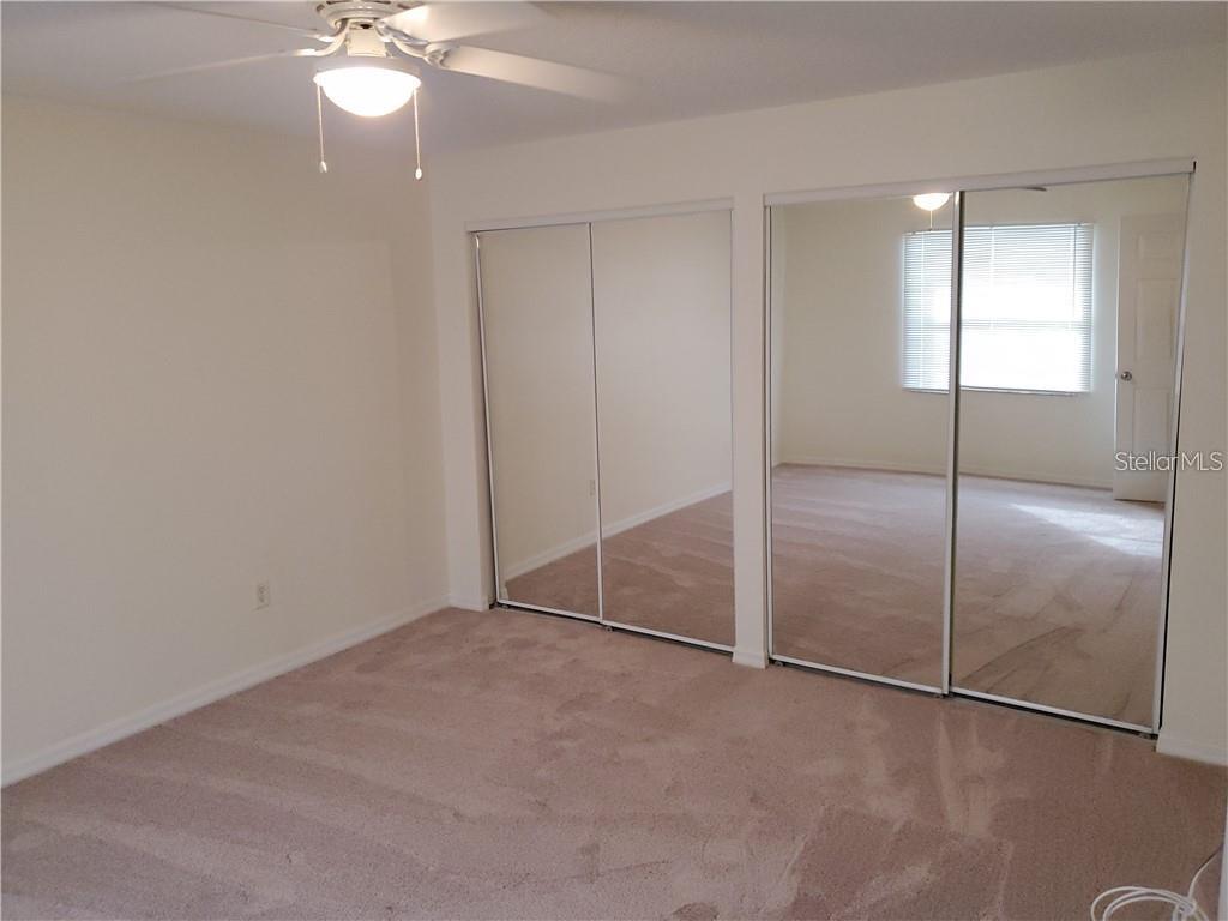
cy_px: 460
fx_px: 922
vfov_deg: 53.1
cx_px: 614
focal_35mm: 26
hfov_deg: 67.3
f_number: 1.5
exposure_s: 1/120
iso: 320
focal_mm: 4.3
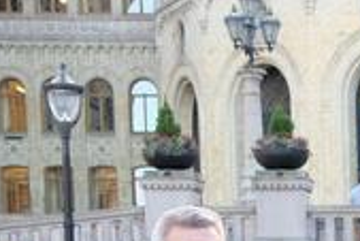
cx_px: 692
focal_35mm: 137
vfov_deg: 9.3
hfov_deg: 13.2
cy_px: 496
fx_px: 1371
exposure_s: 1/110
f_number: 4
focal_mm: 19.6
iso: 400
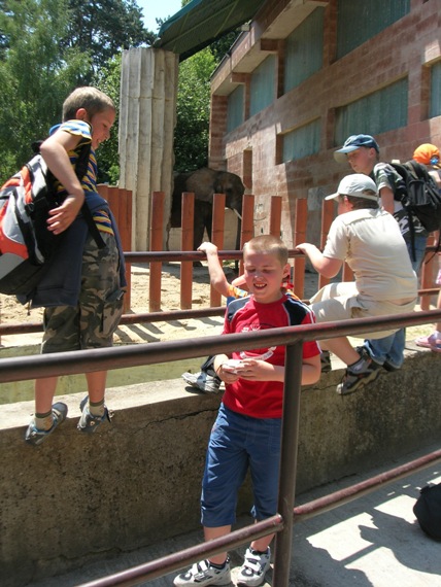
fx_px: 645
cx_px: 220
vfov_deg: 49.0
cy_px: 294
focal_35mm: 38
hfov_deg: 37.7
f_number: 4.8
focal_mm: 7.8
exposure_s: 1/265
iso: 64
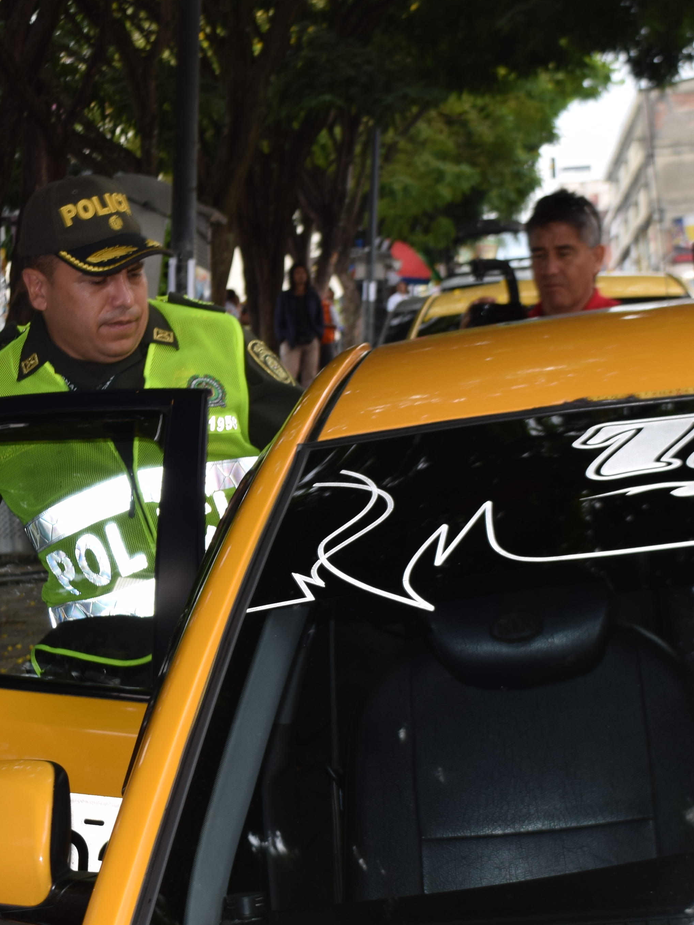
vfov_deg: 11.3
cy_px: 592
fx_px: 4680
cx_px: 354
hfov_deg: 8.5
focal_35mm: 175
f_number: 8
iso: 100
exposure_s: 1/125
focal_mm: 55
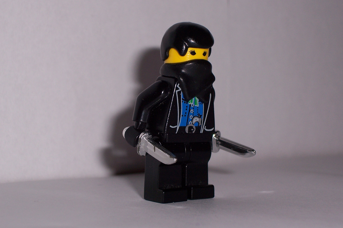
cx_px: 172
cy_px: 114
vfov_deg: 16.6
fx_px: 781
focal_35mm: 82
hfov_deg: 24.8
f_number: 4.1
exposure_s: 1/90
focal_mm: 13.5
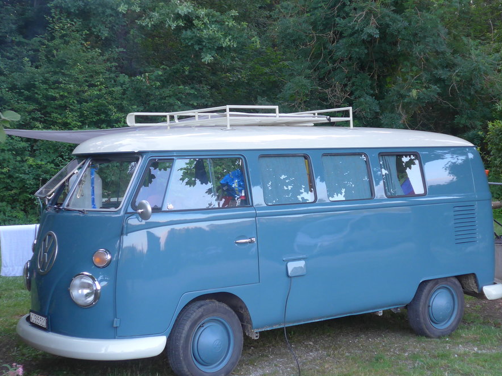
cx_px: 268
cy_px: 173
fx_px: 870
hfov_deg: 32.2
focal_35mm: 60
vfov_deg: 24.4
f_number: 2.8
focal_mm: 9
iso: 200
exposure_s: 1/60
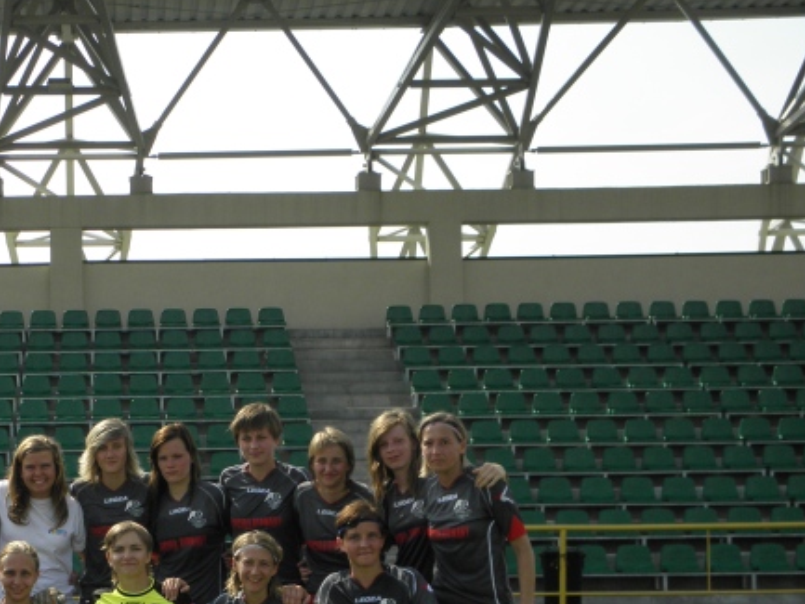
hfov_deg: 26.2
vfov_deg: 20.1
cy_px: 537
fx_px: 1675
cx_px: 82
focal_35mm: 72
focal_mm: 7.1
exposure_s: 1/640
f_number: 3.8
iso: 100
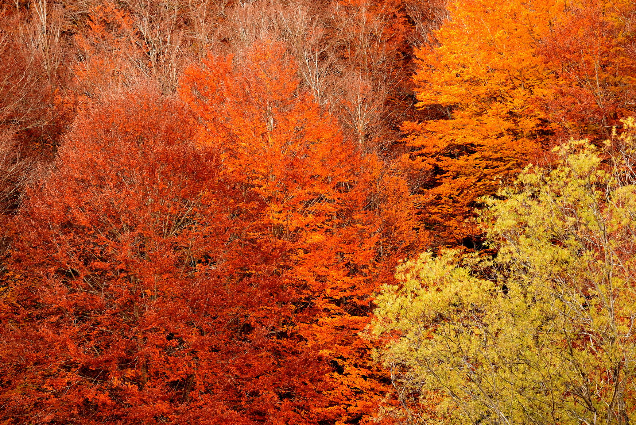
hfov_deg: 17.5
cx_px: 298
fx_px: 2068
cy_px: 154
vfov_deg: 11.7
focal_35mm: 117
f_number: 8
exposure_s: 1/40
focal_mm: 85
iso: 320
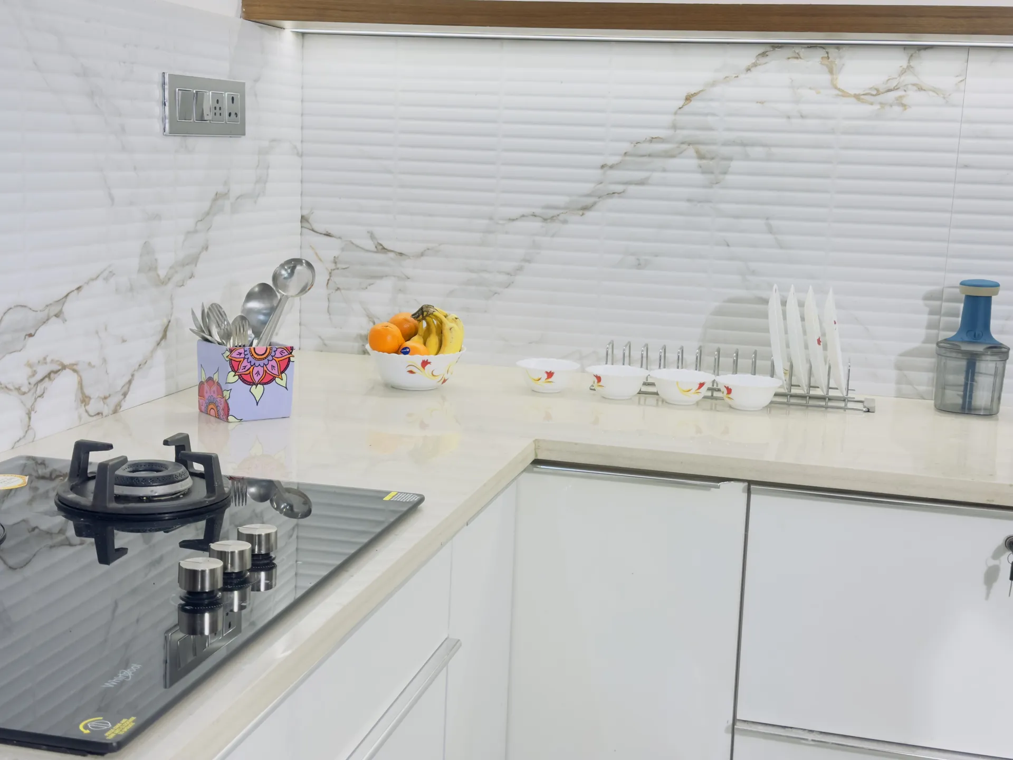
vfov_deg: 31.5
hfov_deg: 41.2
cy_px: 380
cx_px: 506
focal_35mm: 46
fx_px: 1346
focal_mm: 6.86
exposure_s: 1/106
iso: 64
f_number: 1.78
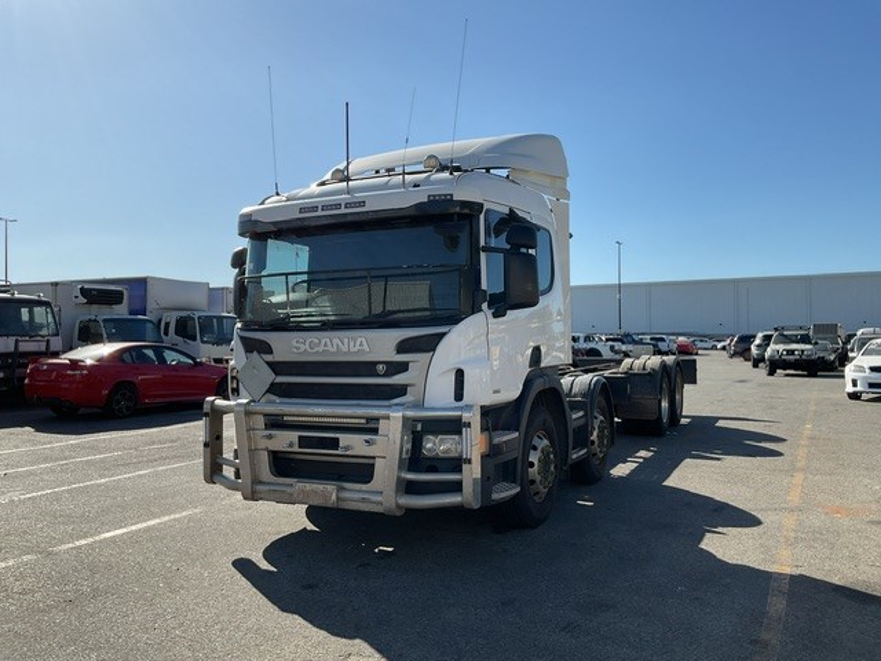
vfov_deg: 48.2
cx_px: 440
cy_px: 330
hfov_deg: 61.7
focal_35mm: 29
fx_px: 738
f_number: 1.8
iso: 16
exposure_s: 1/2320
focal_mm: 3
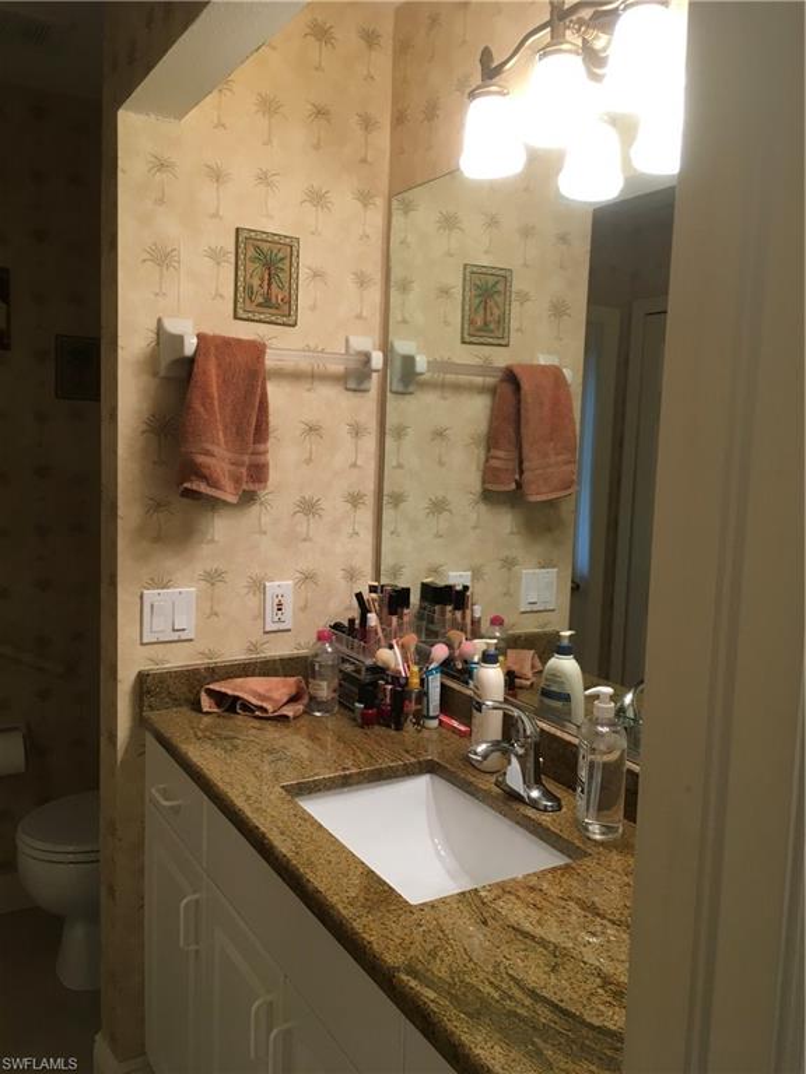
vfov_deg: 61.7
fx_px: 900
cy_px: 537
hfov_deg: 48.2
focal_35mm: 29
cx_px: 403
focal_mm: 4.15
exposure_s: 1/30
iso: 64
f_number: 2.2
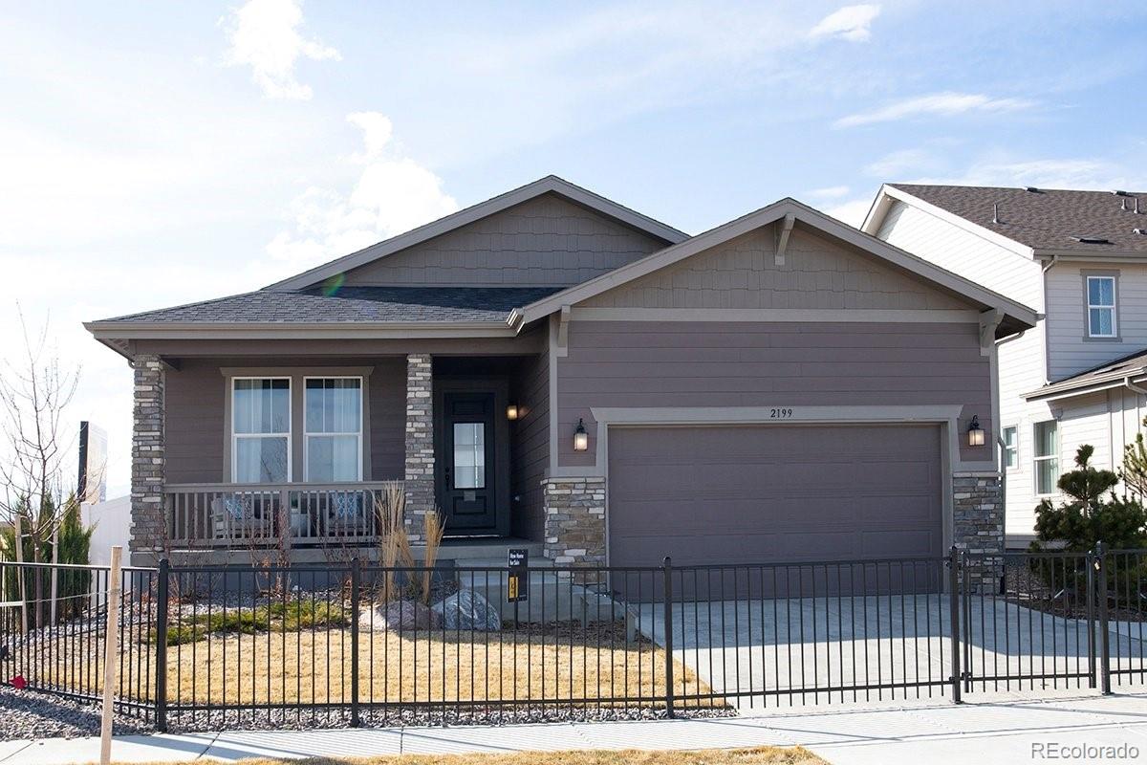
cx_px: 574
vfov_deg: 43.6
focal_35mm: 30
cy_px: 382
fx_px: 956
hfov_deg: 61.9
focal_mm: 30
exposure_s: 1/250
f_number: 11
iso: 400
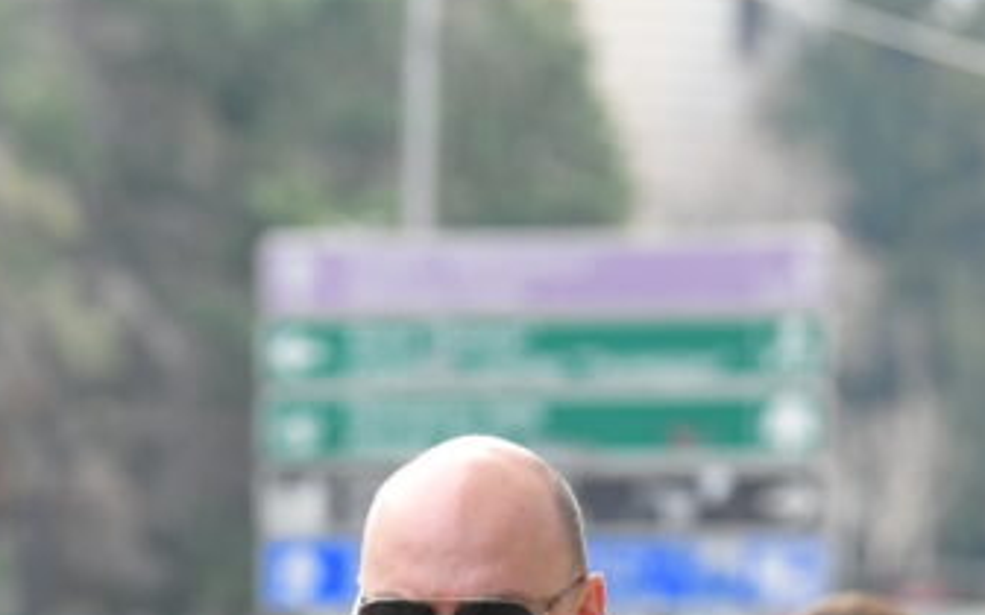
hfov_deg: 5.2
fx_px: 10845
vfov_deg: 3.2
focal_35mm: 404
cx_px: 478
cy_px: 956
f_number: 4
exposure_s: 1/500
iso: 500
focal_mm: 130
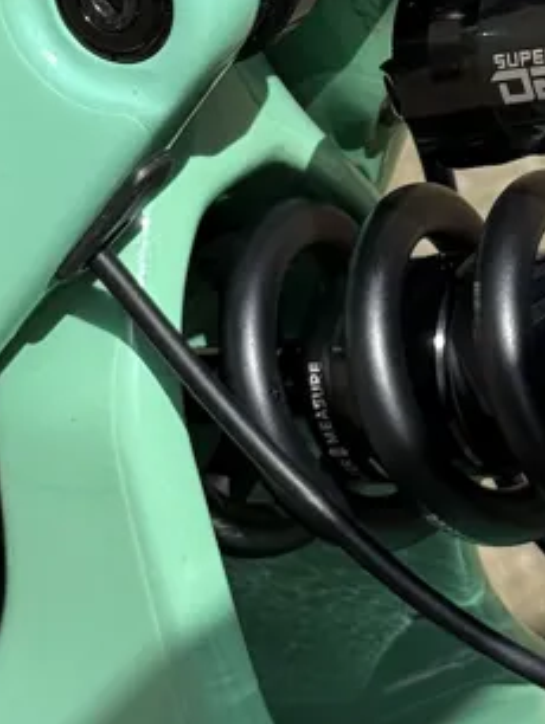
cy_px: 0
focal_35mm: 167
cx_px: 550
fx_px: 3501
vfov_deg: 11.7
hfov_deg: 8.8
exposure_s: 1/4098
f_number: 1.78
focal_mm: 6.76
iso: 64
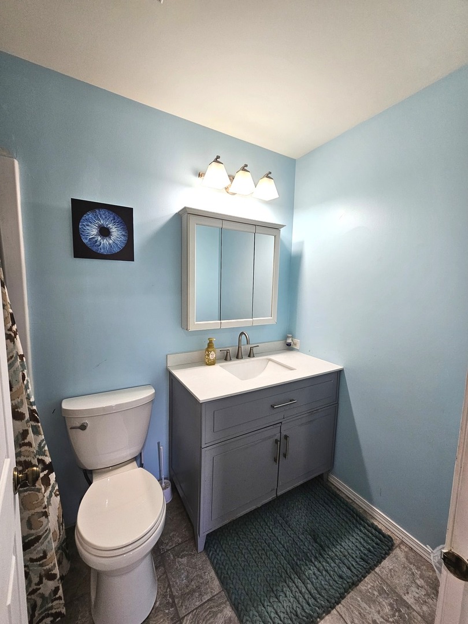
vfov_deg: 106.2
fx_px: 234
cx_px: 234
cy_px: 312
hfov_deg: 89.9
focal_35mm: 13
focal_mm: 2.2
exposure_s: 1/60
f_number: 2.2
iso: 100
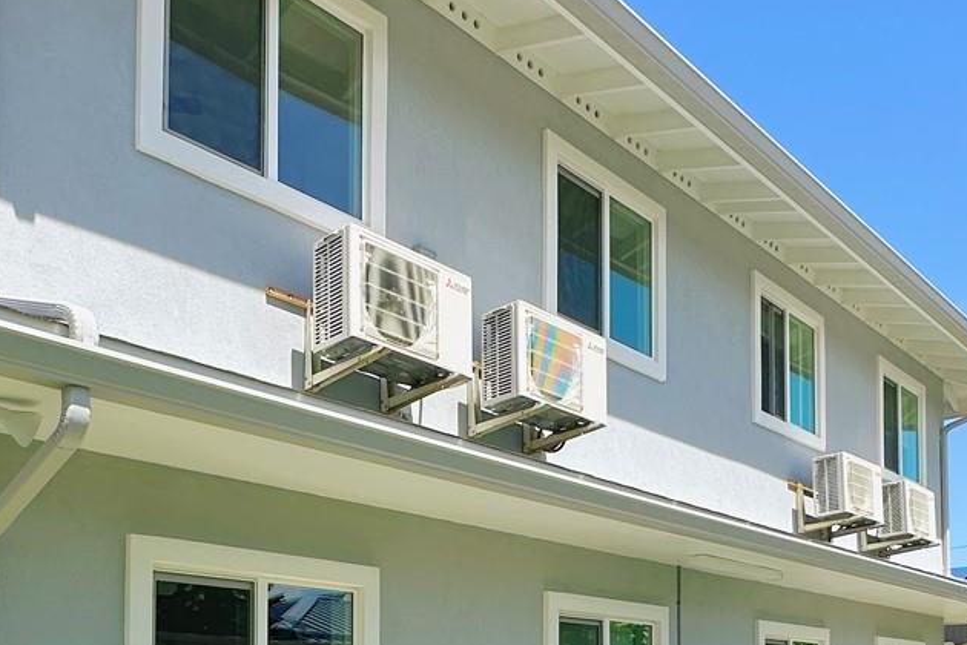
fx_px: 994
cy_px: 668
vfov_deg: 32.6
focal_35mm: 37
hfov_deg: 51.7
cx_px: 413
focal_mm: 2.22
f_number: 2.2
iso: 40
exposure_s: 1/2174
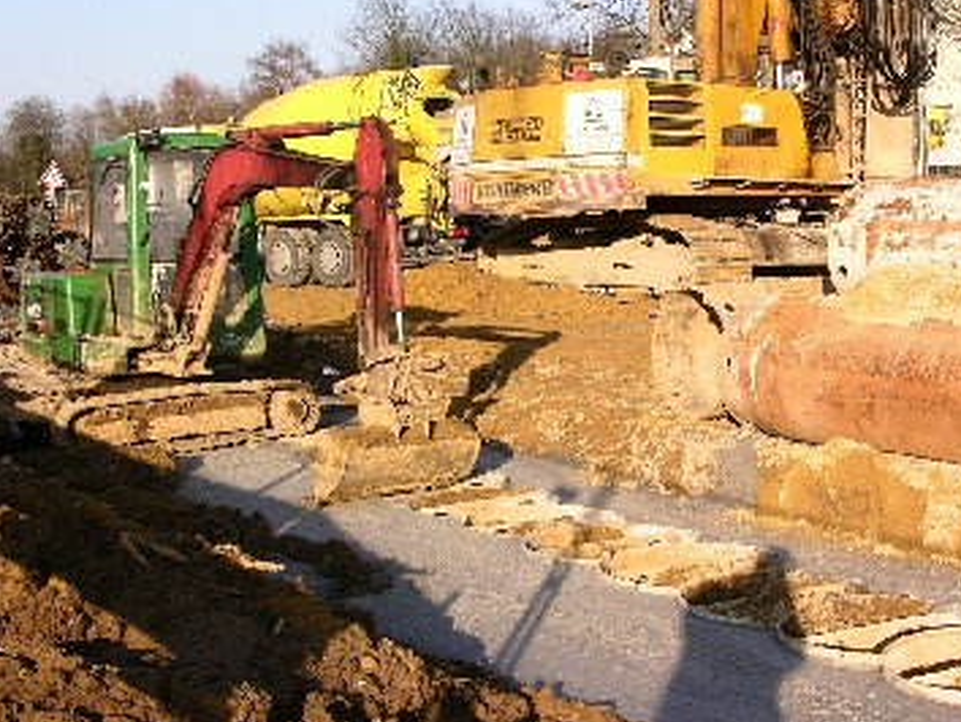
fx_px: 1611
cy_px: 388
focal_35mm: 58
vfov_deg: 25.3
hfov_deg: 33.2
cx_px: 533
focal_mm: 8.9
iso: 50
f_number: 7.1
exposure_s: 1/105
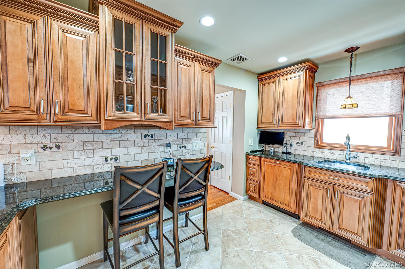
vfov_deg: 81.1
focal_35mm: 14
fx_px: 157
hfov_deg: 104.3
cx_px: 202
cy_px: 134
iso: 400
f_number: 8
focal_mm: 14
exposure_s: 1/5
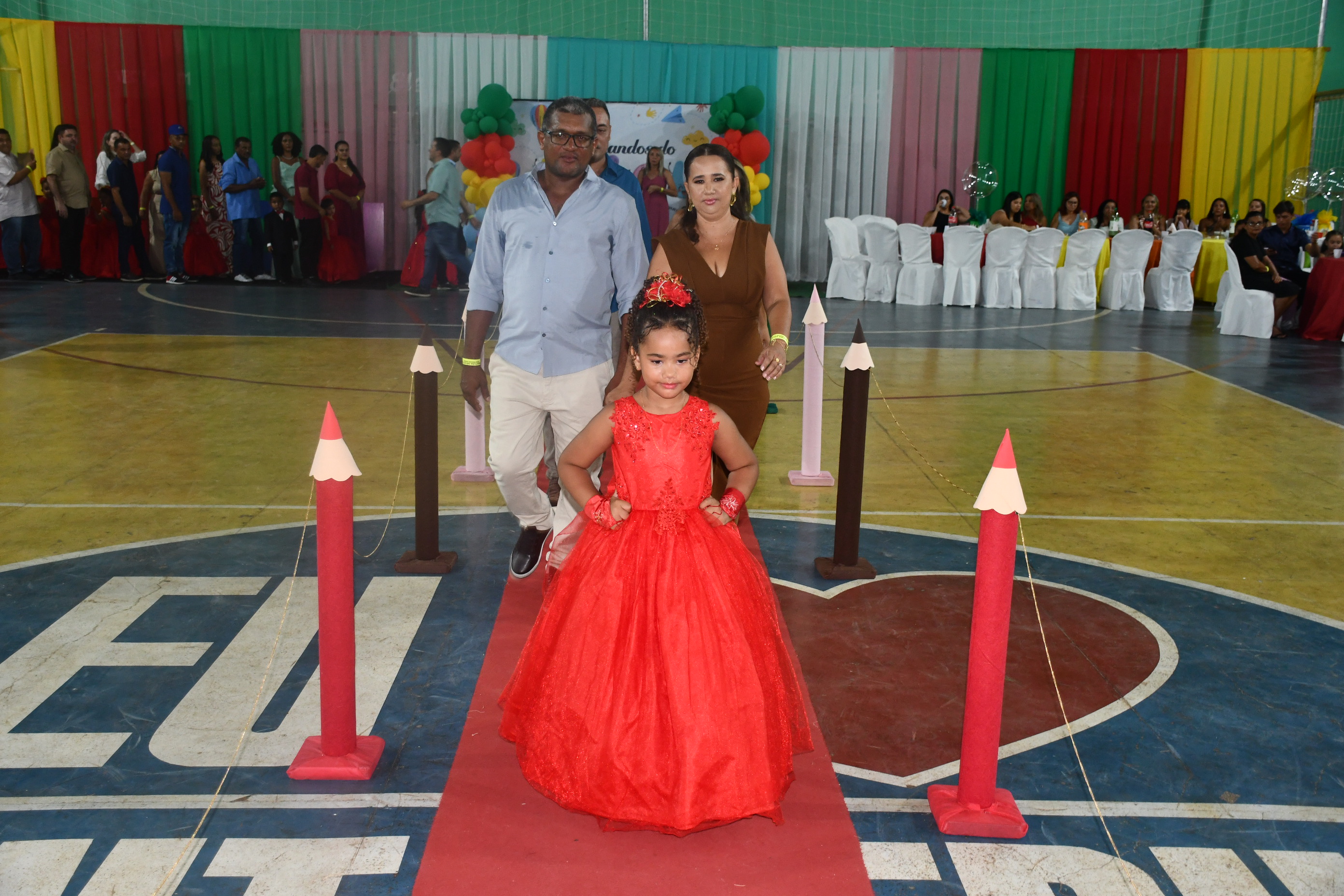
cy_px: 448
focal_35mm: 39
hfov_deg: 49.6
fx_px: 1456
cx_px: 672
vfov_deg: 34.2
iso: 1000
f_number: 3.8
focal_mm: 26
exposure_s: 1/60
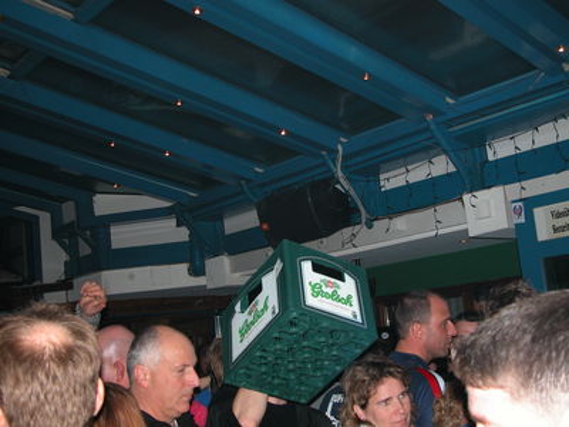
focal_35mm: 45
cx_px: 284
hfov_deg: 42.1
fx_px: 740
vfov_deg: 32.2
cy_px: 214
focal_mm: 11.6
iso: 100
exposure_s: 1/60
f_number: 3
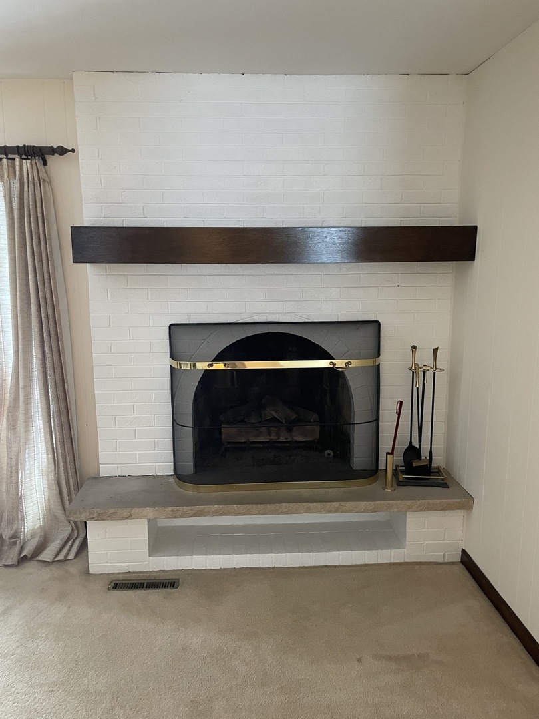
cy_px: 360
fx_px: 540
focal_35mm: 26
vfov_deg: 67.3
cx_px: 270
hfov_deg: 53.1
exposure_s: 1/60
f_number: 1.6
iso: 400
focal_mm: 4.2
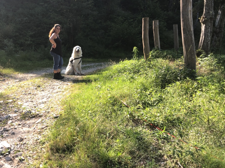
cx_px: 69
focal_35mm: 42
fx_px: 273
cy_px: 52
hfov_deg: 43.9
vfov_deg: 33.9
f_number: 1.8
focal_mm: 3.99
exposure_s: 1/287
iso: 20
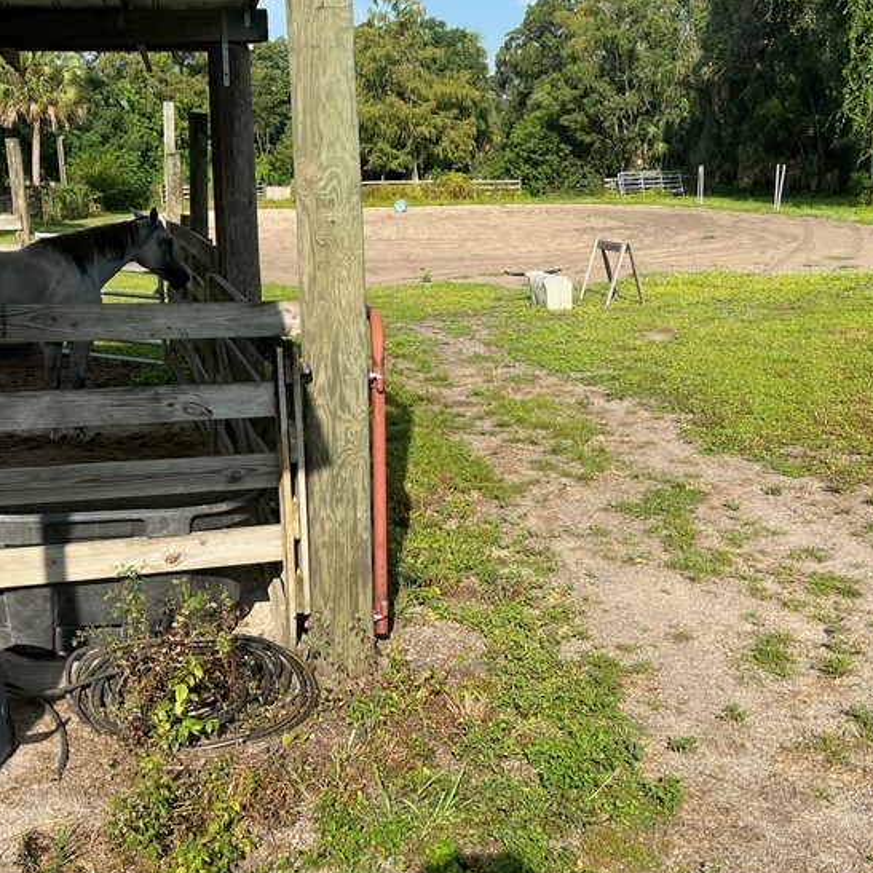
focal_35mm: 43
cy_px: 431
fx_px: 1227
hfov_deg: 39.2
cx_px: 433
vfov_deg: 39.2
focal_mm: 5.7
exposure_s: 1/2994
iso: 50
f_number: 1.5
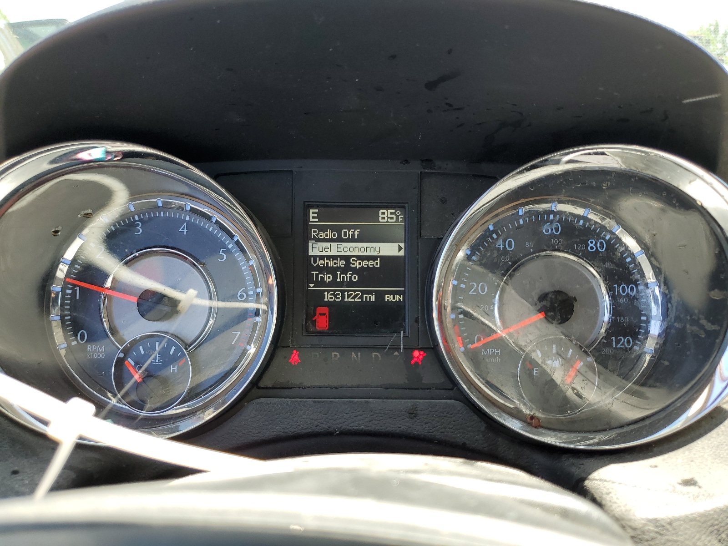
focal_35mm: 26
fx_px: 547
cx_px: 364
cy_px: 273
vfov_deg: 53.1
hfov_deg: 67.3
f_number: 1.5
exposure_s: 1/263
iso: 50
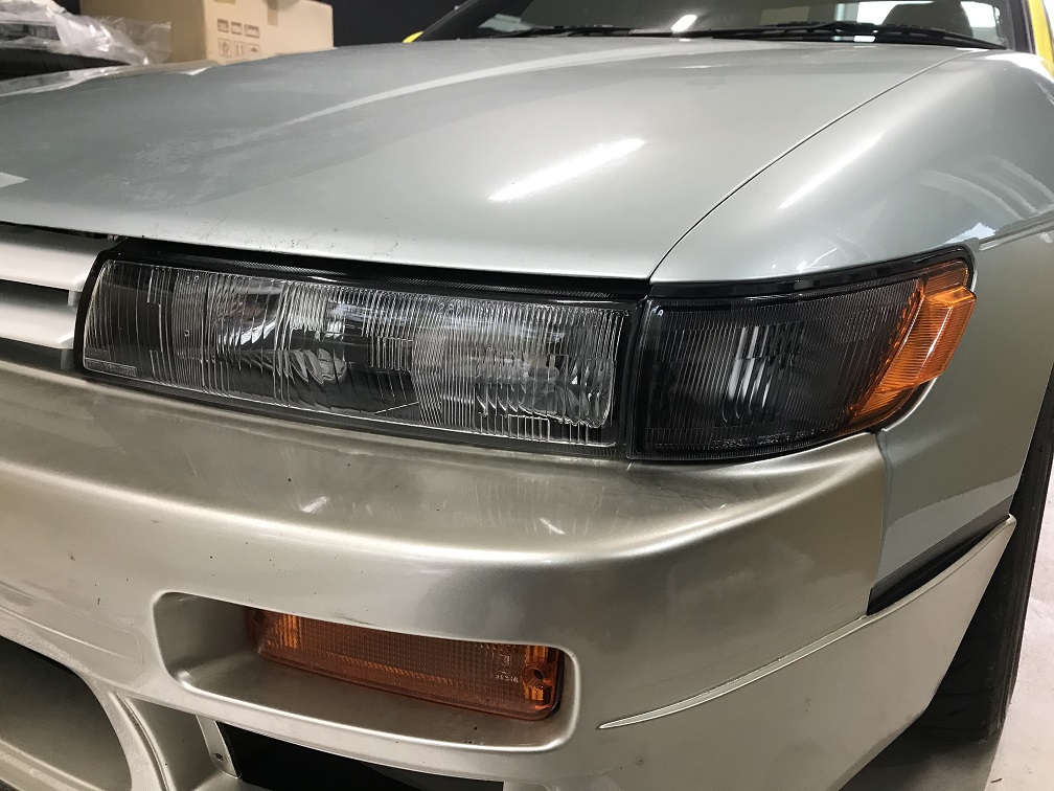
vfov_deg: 49.7
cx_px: 527
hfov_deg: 63.4
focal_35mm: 28
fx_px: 853
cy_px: 396
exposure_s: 1/30
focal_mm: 3.99
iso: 40
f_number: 1.8
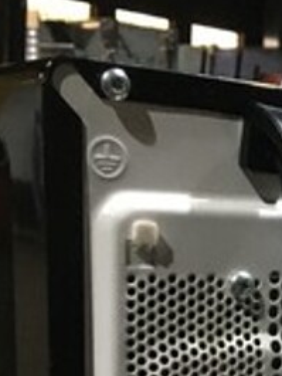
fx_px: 966
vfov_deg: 21.2
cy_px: 377
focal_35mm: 89
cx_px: 428
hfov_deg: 15.3
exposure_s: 1/17
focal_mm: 4.15
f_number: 2.2
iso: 200
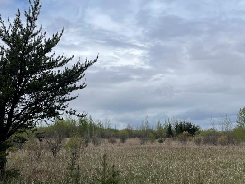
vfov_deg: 29.6
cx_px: 114
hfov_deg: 38.9
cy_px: 111
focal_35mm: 49
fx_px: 347
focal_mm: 4.2
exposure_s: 1/6135
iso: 32
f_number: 1.6
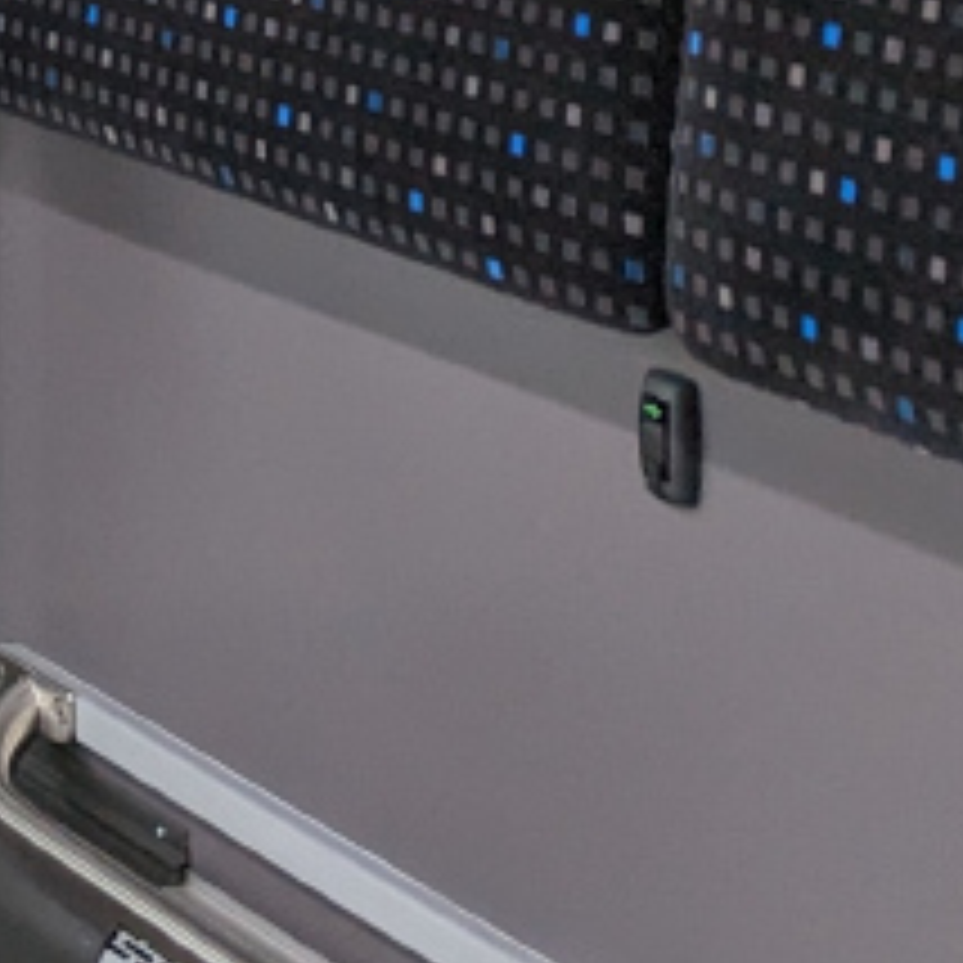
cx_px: -1512
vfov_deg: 12.3
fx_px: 4060
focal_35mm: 129
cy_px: -817
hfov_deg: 10.9
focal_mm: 6.81
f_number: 1.85
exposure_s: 1/67
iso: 40
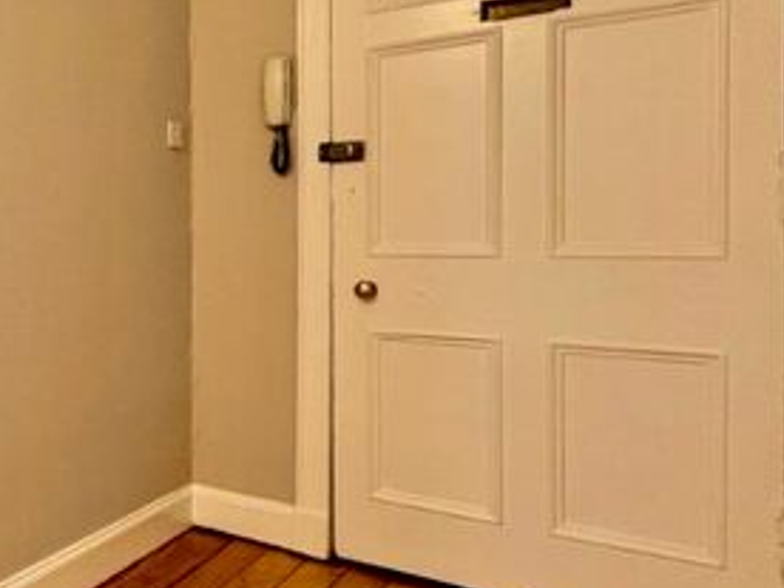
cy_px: 237
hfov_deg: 41.9
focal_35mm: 33
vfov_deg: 42.8
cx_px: -105
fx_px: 747
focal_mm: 1.57
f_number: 1.8
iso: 160
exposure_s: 1/50
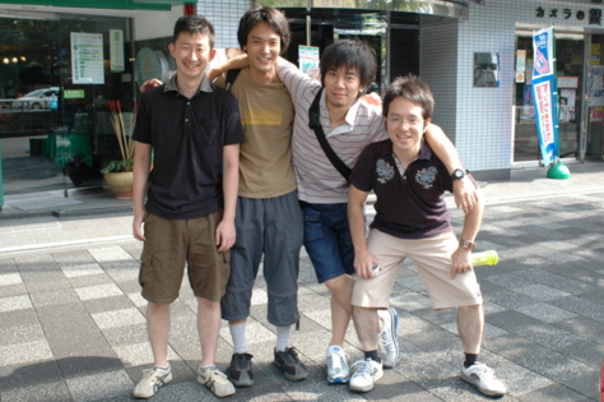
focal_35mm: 38
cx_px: 302
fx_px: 637
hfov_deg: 50.7
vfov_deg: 35.0
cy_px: 197
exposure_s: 1/90
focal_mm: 24
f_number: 5.6
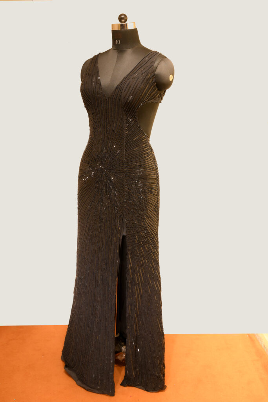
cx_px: 134
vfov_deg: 50.7
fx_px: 424
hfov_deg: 35.1
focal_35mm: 38
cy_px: 201
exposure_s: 1/125
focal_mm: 38
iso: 1250
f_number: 4.5
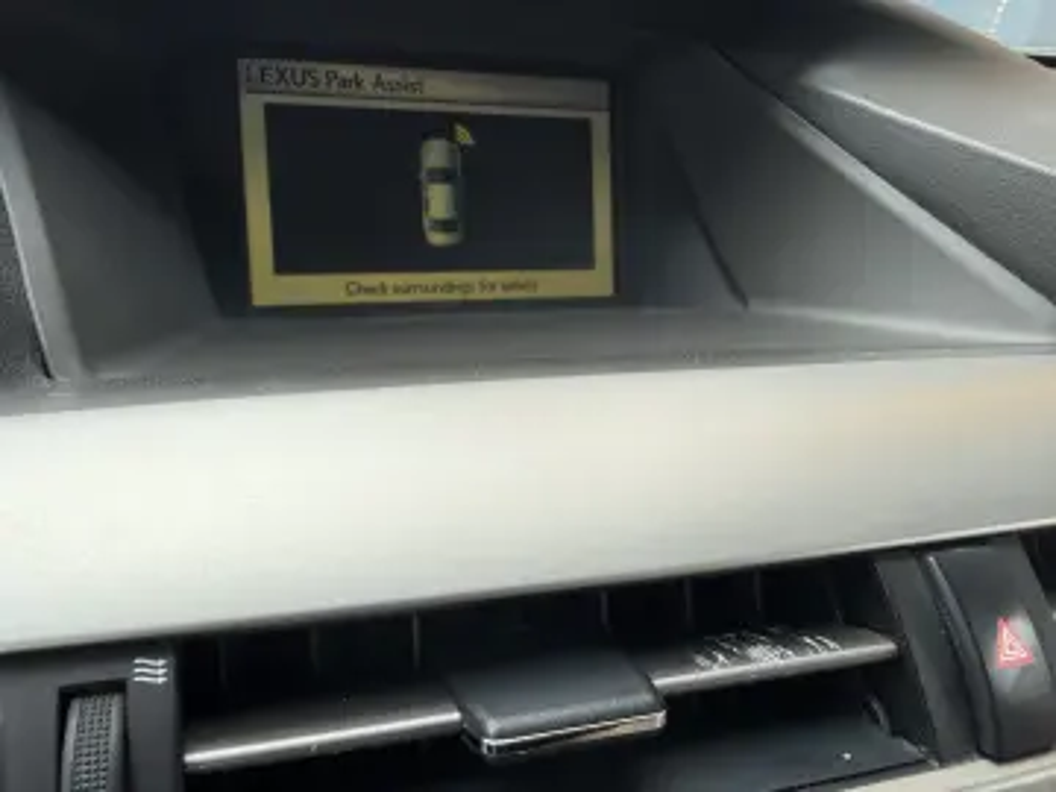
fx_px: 732
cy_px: 396
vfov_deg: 56.8
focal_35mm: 24
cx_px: 528
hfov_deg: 71.6
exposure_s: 1/276
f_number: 2.2
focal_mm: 2.22
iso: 40
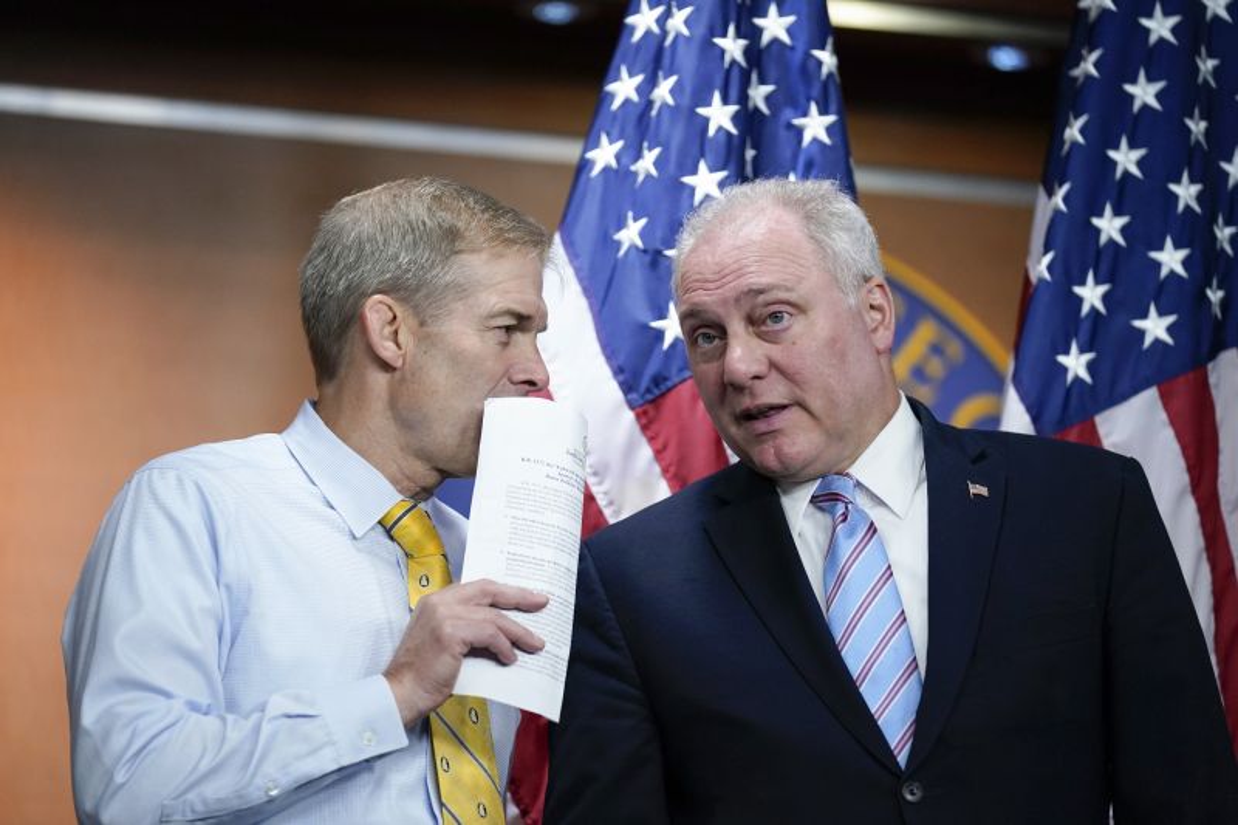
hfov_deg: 13.6
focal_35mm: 151
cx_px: 619
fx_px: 5191
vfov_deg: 9.1
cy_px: 412
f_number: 2.8
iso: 2500
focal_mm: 151
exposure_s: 1/640
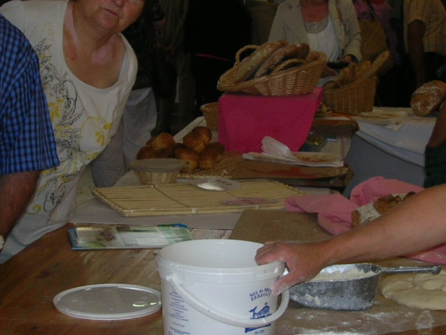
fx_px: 1069
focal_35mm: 83
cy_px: 189
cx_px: 264
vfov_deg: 17.8
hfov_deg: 23.5
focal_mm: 5.8
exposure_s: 1/60.1
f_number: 2.8
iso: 50
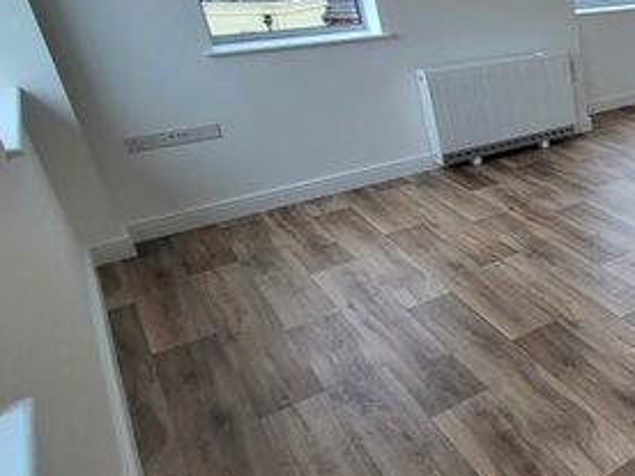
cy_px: 155
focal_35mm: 33
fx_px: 605
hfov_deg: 37.6
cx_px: 801
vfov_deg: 42.3
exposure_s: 1/50
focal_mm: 1.74
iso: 100
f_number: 2.2
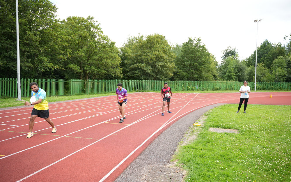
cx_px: 147
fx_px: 198
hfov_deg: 72.5
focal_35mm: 25
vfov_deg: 49.3
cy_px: 94
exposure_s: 1/640
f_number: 2.8
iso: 250
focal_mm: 24
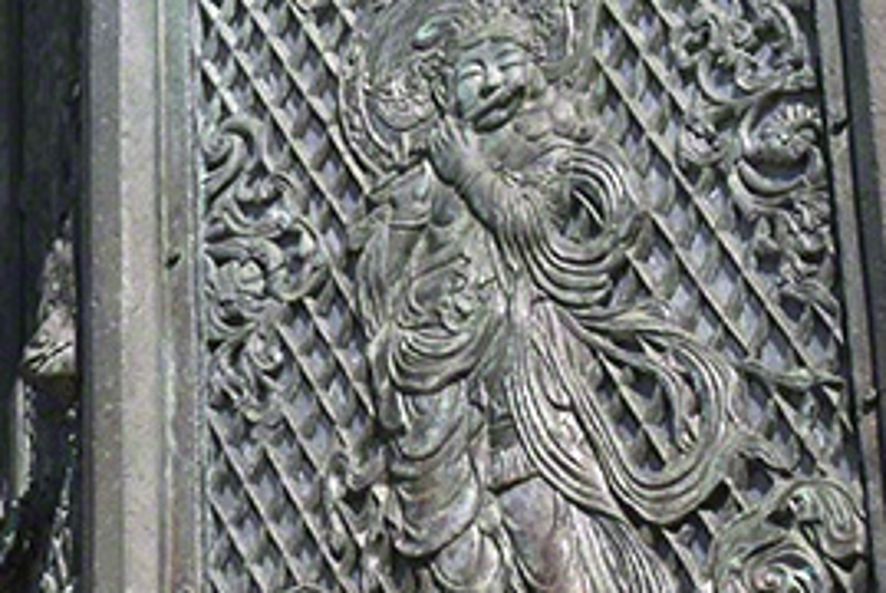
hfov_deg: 11.9
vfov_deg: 8.0
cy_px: 166
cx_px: 0
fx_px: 4213
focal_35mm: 171
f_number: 5.6
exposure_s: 1/3200
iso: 200
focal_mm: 24
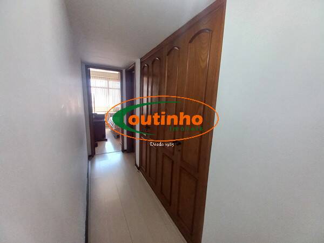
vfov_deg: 89.9
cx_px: 162
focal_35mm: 13
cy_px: 122
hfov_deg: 106.2
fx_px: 122
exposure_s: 1/40
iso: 125
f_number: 2.2
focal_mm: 1.42
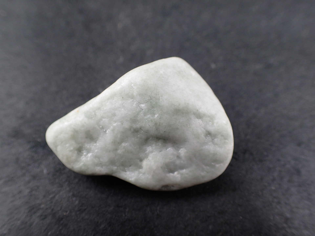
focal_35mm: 30
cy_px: 118
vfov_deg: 46.8
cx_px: 158
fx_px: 273
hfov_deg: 60.0
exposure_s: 1/125
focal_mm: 5.5
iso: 125
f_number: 2.3
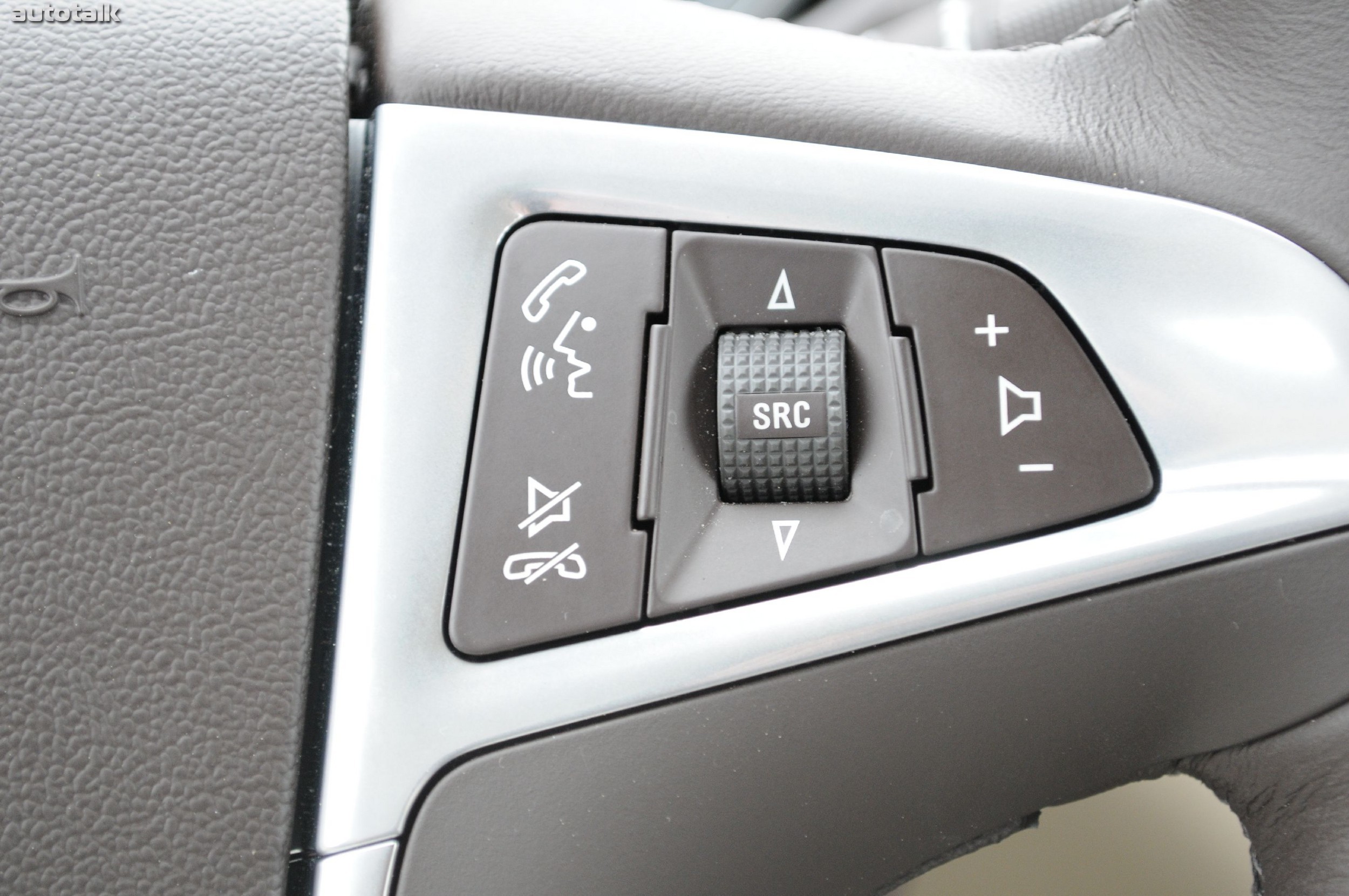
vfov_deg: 16.5
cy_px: 448
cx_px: 674
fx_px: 3088
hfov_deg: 24.6
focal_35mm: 82
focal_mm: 55
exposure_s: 1/20
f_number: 5.6
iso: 640
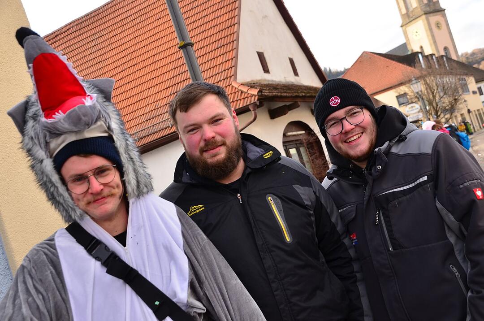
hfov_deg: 48.0
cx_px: 242
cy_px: 160
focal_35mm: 40
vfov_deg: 32.9
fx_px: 544
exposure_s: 1/320
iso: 400
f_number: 5.6
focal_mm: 27
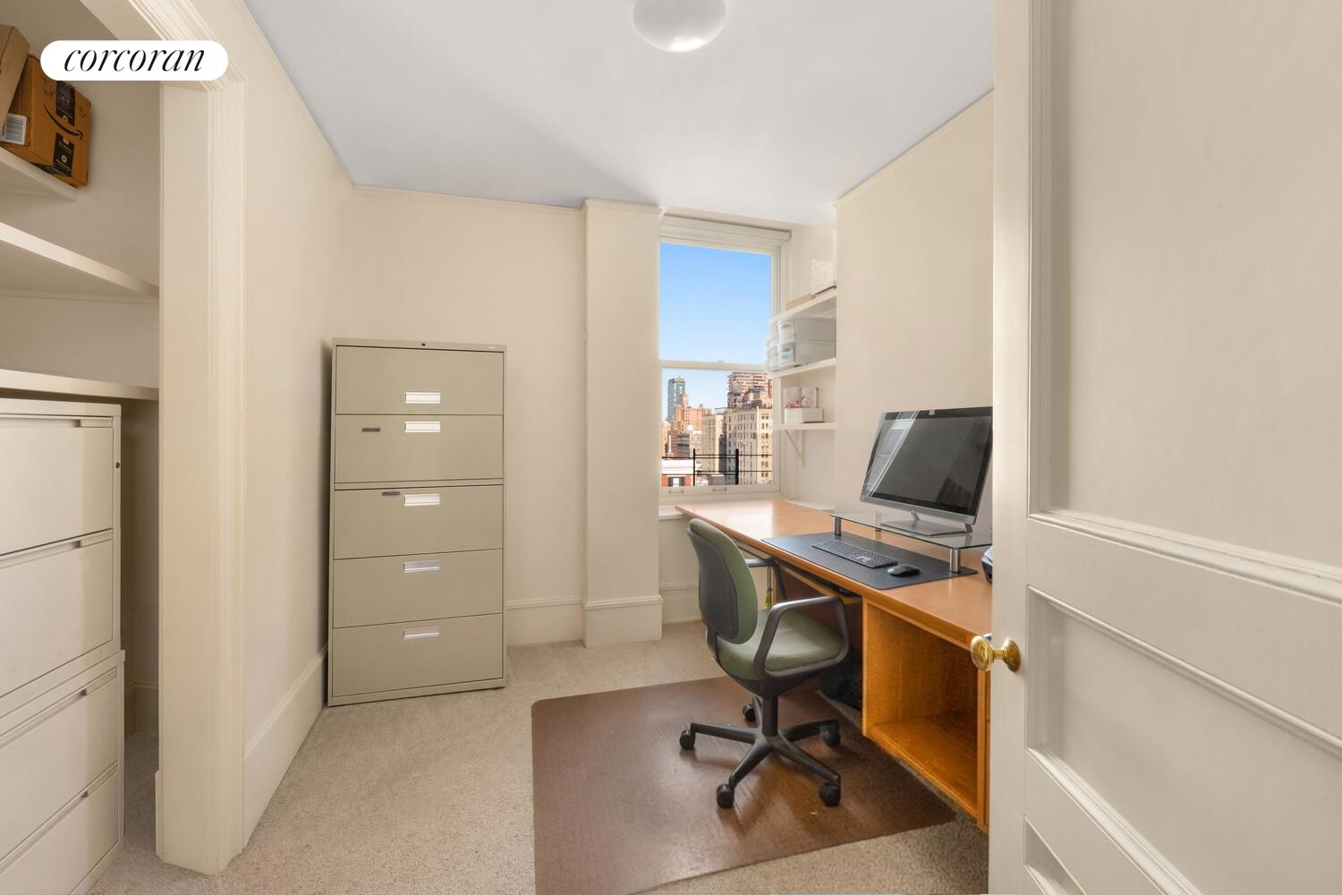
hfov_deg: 104.3
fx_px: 522
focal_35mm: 14
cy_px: 448
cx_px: 671
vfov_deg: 81.2
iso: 500
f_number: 22
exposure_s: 1.5
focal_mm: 14
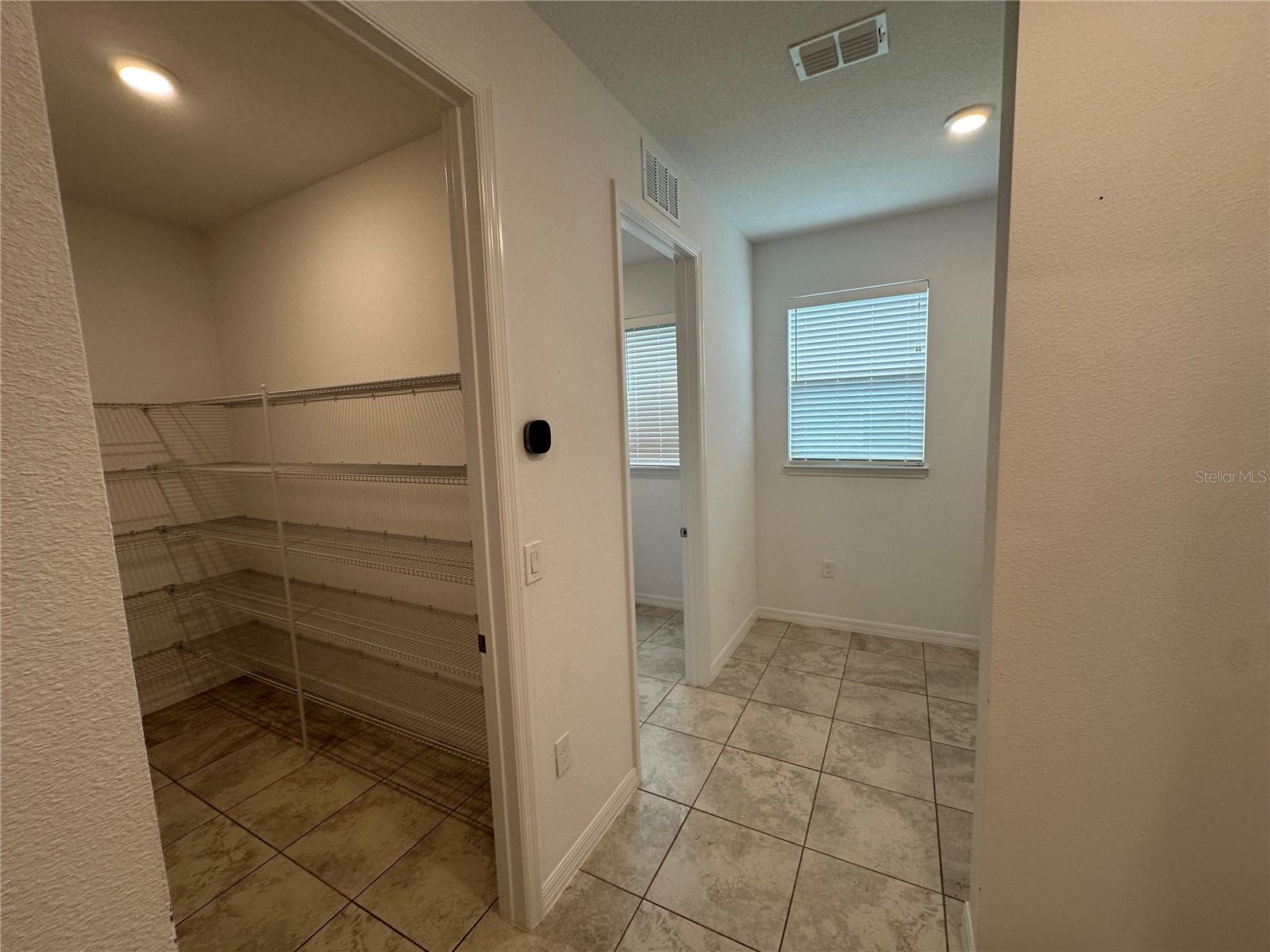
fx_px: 514
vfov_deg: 85.7
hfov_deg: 102.1
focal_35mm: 14
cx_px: 635
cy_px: 476
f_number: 2.2
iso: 100
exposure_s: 1/120
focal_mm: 2.22
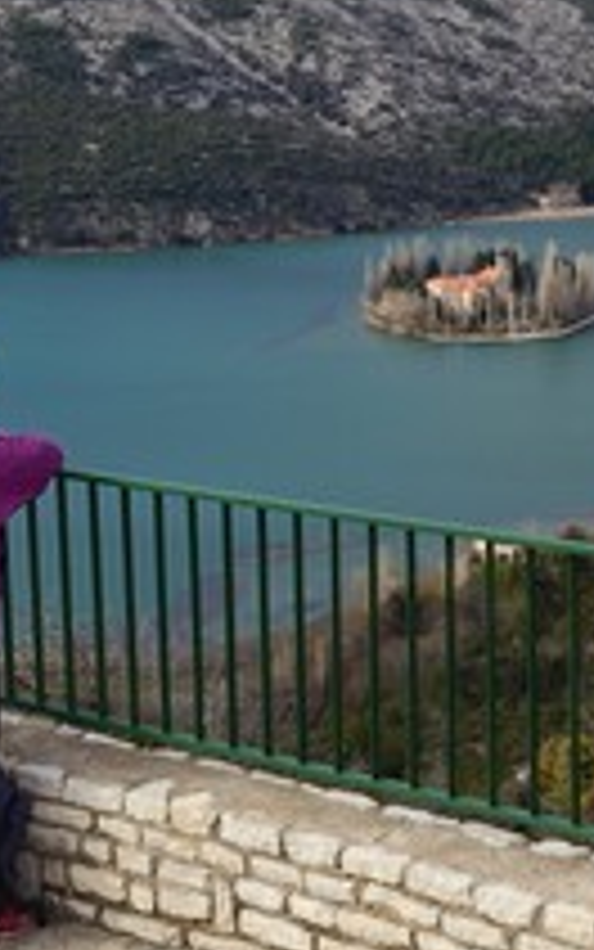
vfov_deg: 25.5
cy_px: 428
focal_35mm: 81
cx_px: 522
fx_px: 2097
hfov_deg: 15.9
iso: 250
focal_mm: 40
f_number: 14
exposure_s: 1/160
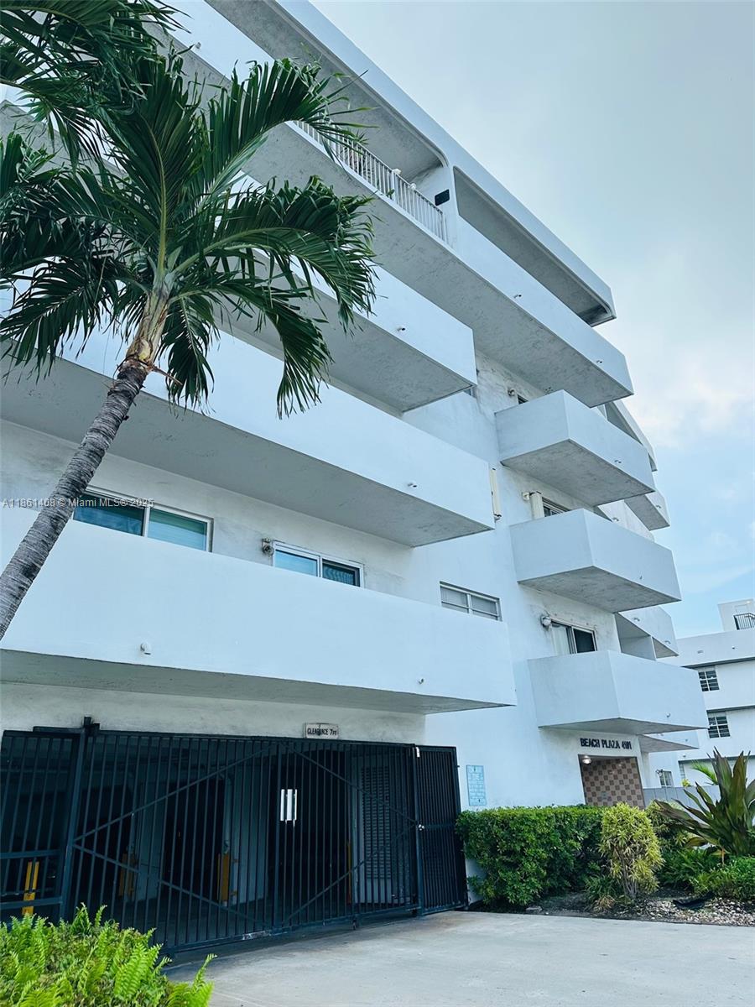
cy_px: 504
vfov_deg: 71.6
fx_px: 698
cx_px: 378
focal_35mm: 24
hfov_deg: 56.8
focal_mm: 6.86
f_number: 1.78
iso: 80
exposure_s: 1/1664
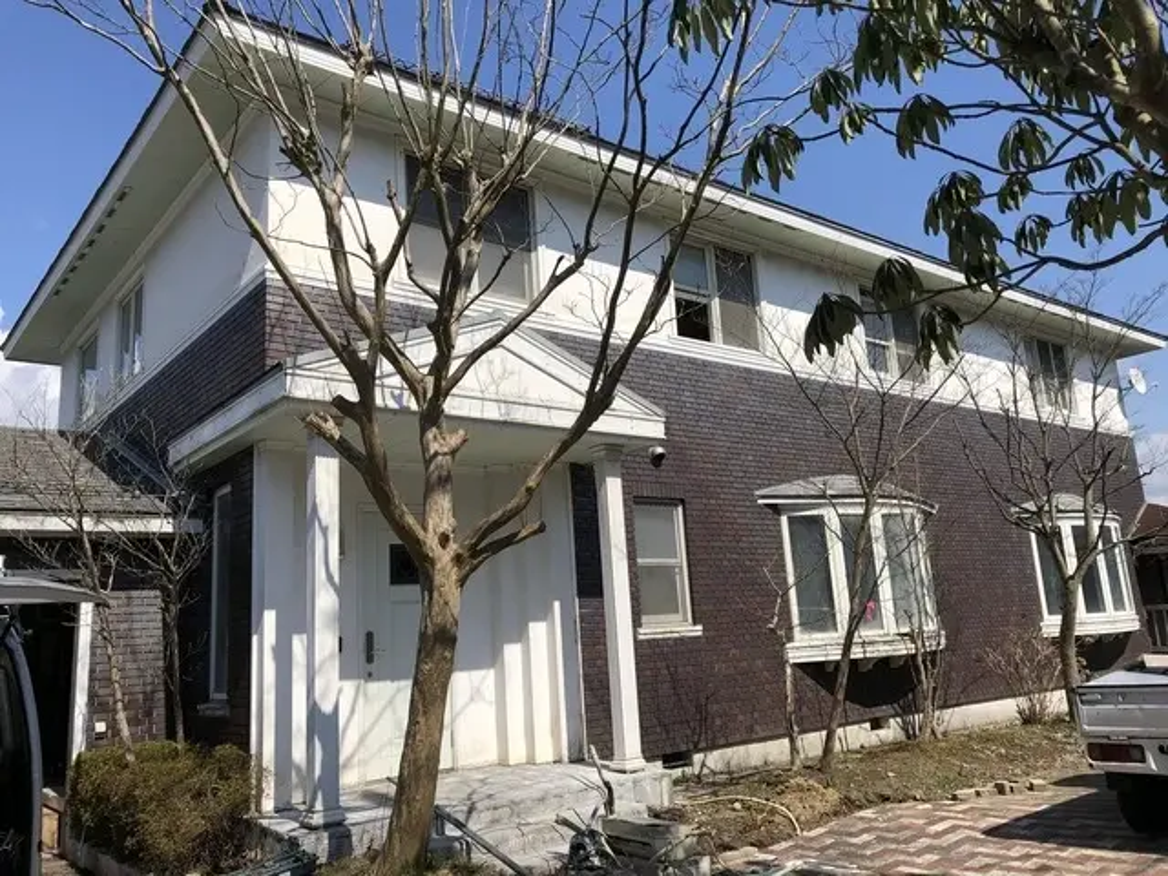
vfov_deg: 49.7
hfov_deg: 63.4
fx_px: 945
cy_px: 438
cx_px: 584
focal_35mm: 28
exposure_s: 1/2667
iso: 20
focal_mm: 4
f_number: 1.8
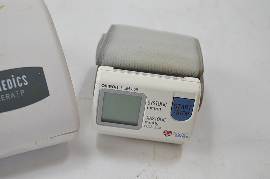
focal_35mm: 82
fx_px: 618
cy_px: 90
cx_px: 135
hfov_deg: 24.6
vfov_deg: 16.5
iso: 400
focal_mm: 55
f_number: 5.6
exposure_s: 1/60
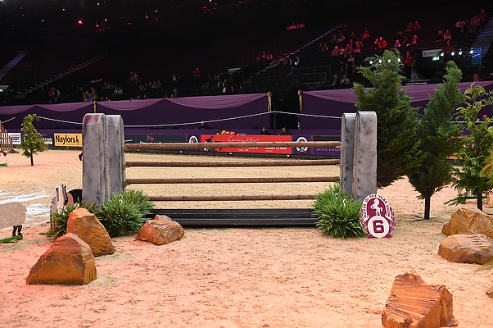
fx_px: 479
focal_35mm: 35
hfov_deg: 54.5
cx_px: 246
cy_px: 164
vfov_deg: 37.8
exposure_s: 1/250
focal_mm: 35
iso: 6400
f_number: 4
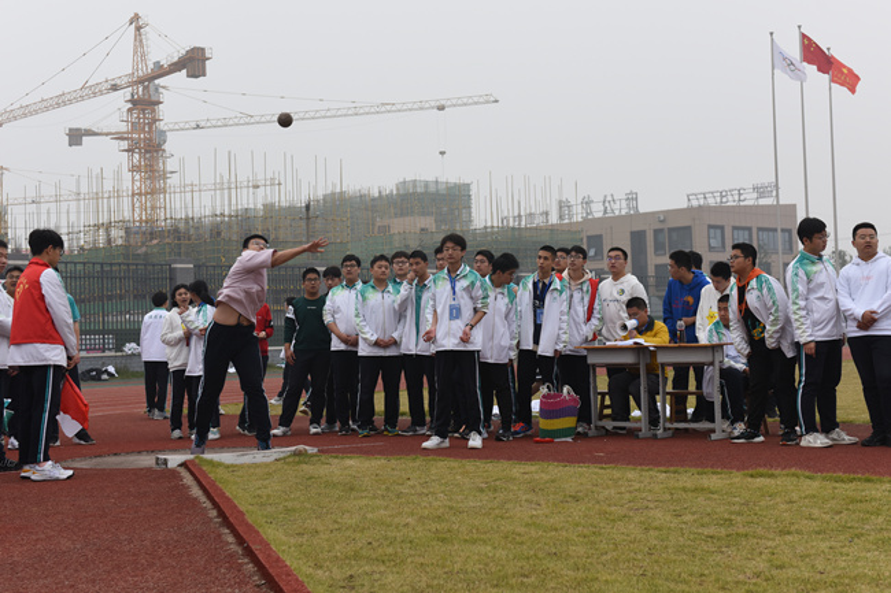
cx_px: 446
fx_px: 1237
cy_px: 296
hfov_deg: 39.6
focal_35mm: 50
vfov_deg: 27.0
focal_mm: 50
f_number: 5
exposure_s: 1/640
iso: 500
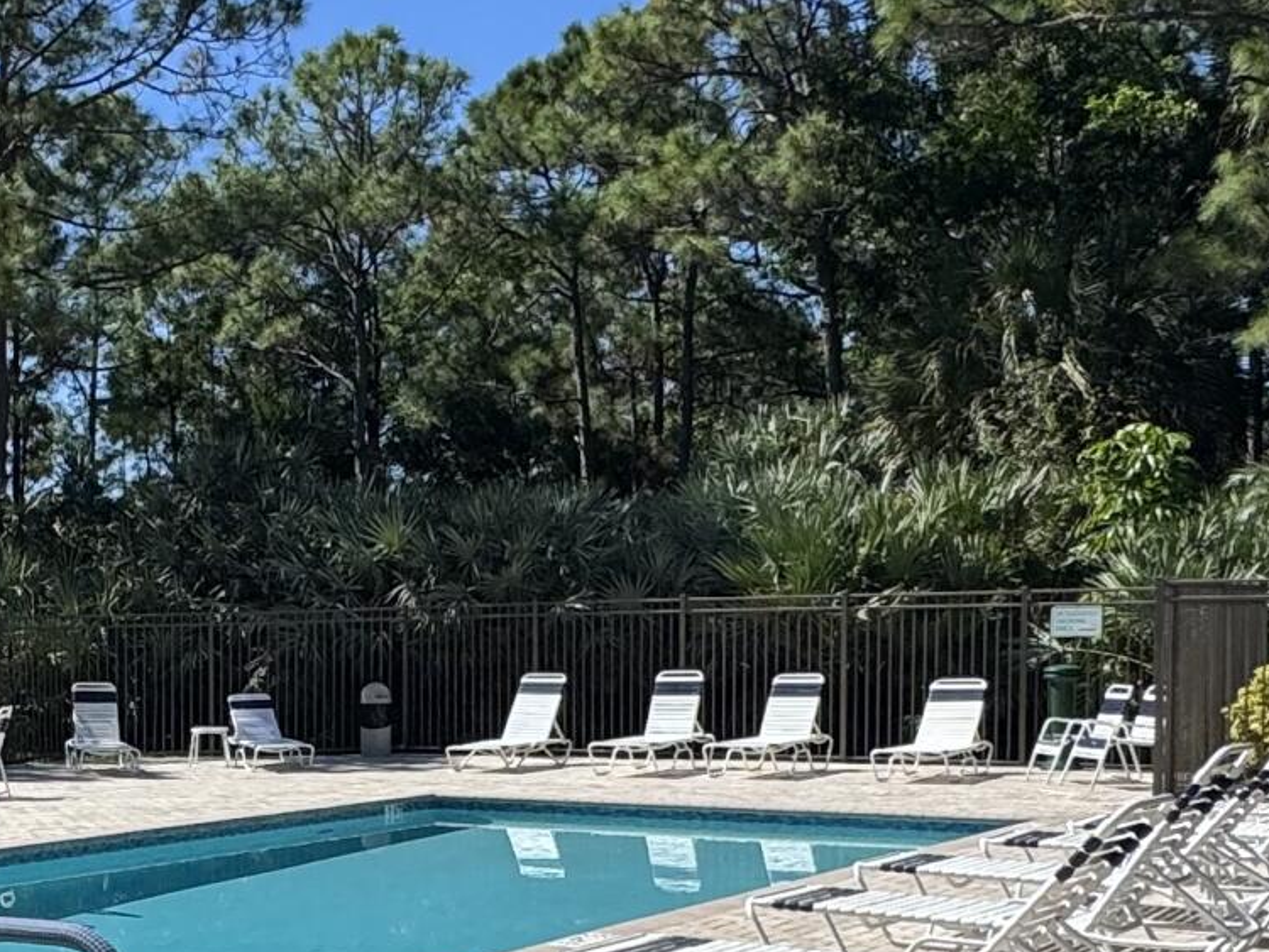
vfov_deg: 25.5
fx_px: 2054
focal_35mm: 56
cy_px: 818
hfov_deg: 31.5
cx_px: -25
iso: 50
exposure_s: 1/2584
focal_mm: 2.22
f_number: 2.2
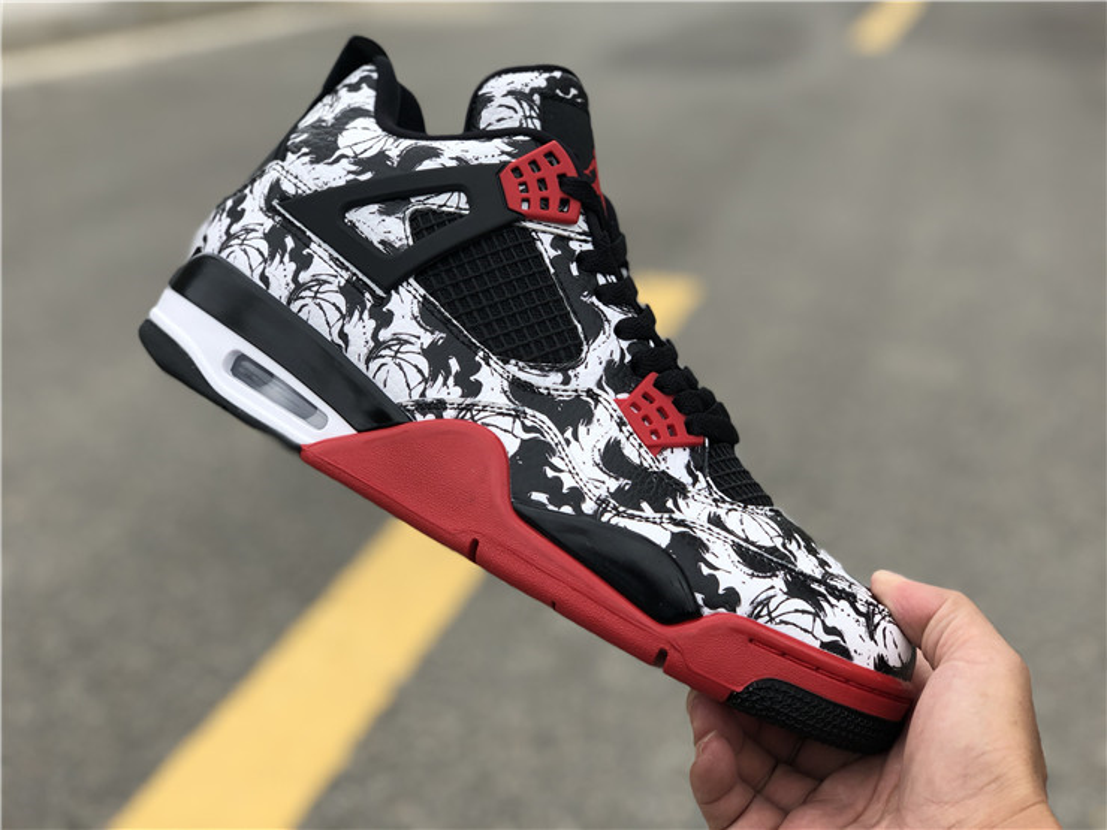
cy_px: 415
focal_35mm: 52
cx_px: 554
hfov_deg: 36.8
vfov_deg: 28.0
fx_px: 1663
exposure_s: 1/224
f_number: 2.4
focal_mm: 6
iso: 16
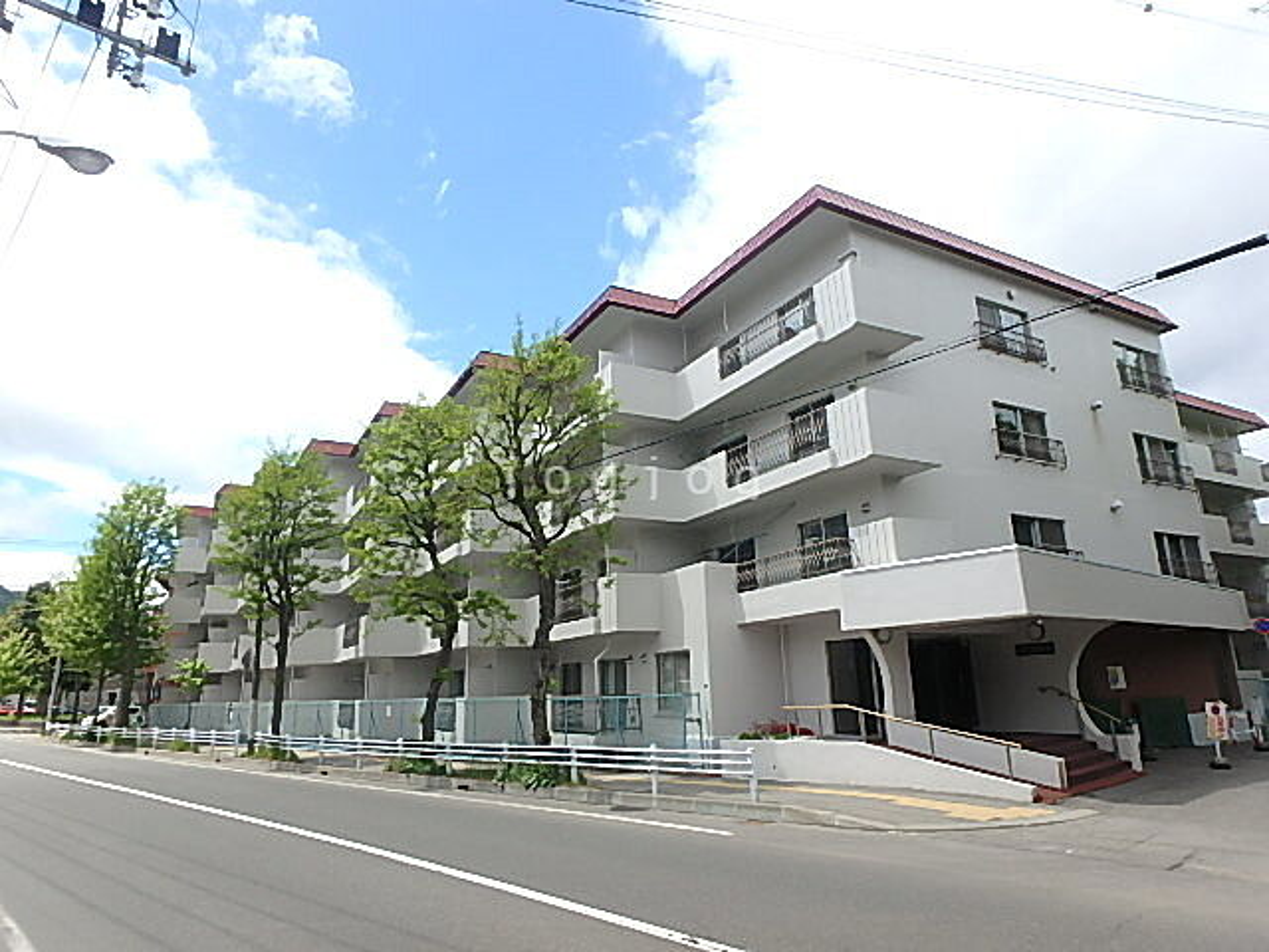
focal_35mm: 21
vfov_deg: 63.4
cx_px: 634
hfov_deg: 79.0
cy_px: 476
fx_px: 770
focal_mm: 3.7
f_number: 6
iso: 125
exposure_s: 1/400
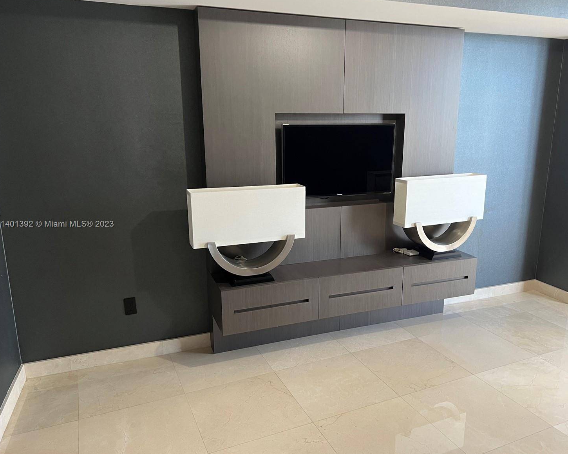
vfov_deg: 51.5
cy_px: 225
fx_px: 471
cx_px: 302
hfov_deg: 62.2
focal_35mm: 28
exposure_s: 1/60
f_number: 1.5
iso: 160
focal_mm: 5.7
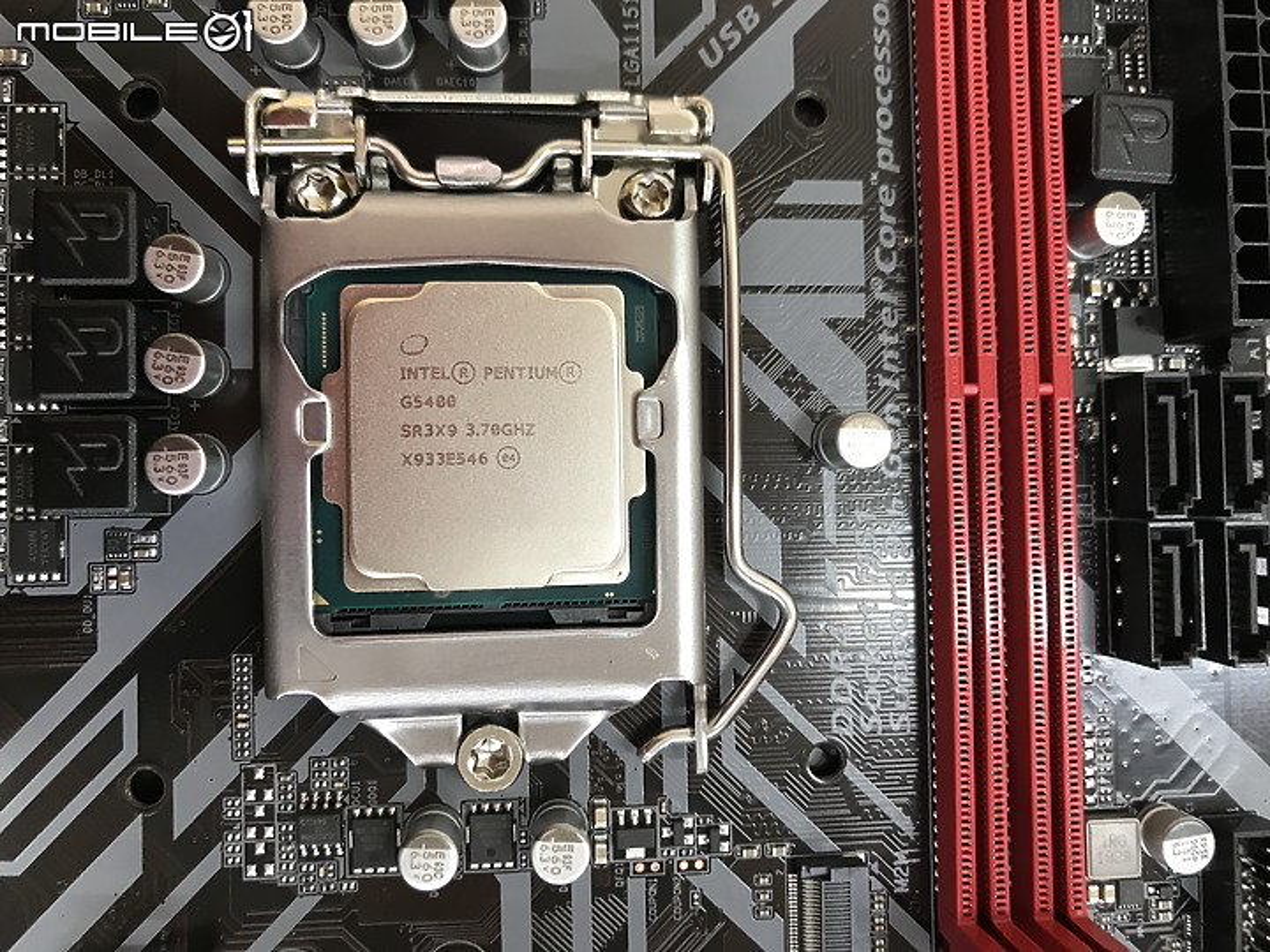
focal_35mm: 28
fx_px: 1027
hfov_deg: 63.4
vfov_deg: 49.7
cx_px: 635
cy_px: 476
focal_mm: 3.99
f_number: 1.8
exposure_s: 1/20
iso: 40
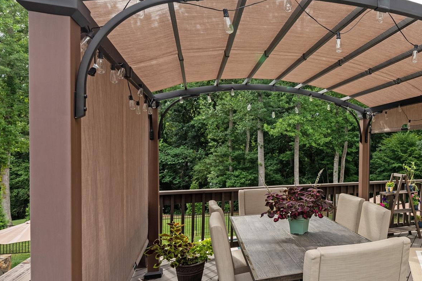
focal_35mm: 26
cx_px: 349
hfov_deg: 62.3
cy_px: 165
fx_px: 305
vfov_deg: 49.3
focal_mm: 15
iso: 400
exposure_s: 1/320
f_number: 9
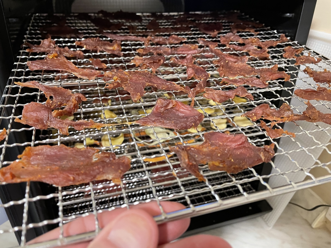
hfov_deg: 67.3
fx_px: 249
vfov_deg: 53.1
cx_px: 166
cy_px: 124
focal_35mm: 26
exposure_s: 1/33
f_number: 1.6
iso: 400
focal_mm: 4.2
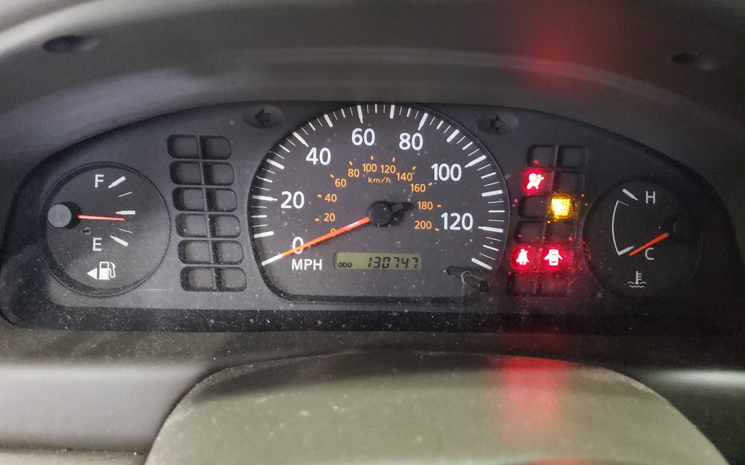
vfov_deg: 44.4
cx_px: 368
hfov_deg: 66.5
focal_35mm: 28
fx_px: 568
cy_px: 197
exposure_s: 1/24
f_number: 1.5
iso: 627
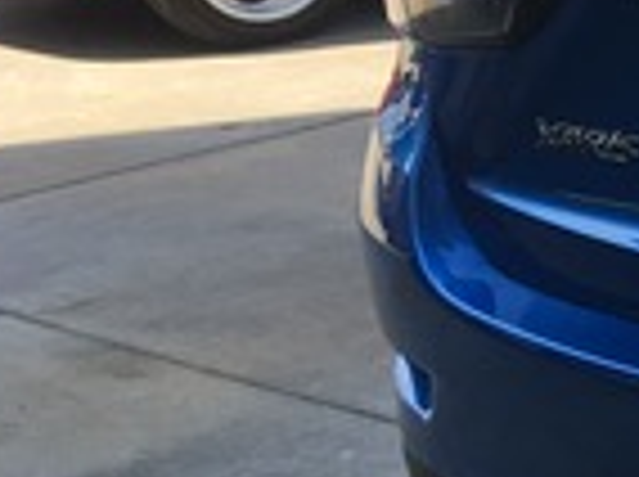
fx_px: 2414
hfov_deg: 12.7
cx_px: 1372
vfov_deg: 11.3
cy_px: 261
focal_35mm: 131
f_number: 2.2
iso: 25
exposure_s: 1/420
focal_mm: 4.15
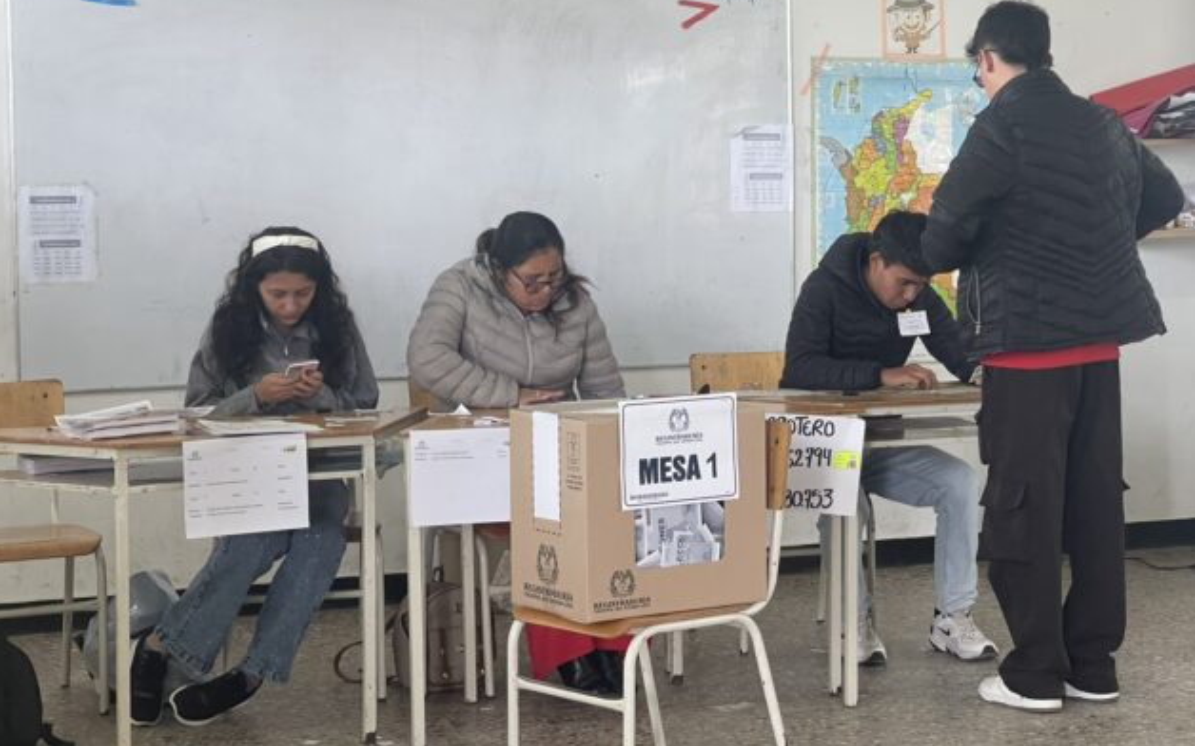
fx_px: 2702
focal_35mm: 83
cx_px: 719
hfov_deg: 24.9
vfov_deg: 15.7
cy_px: 322
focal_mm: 7.5
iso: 125
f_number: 2.2
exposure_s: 1/60
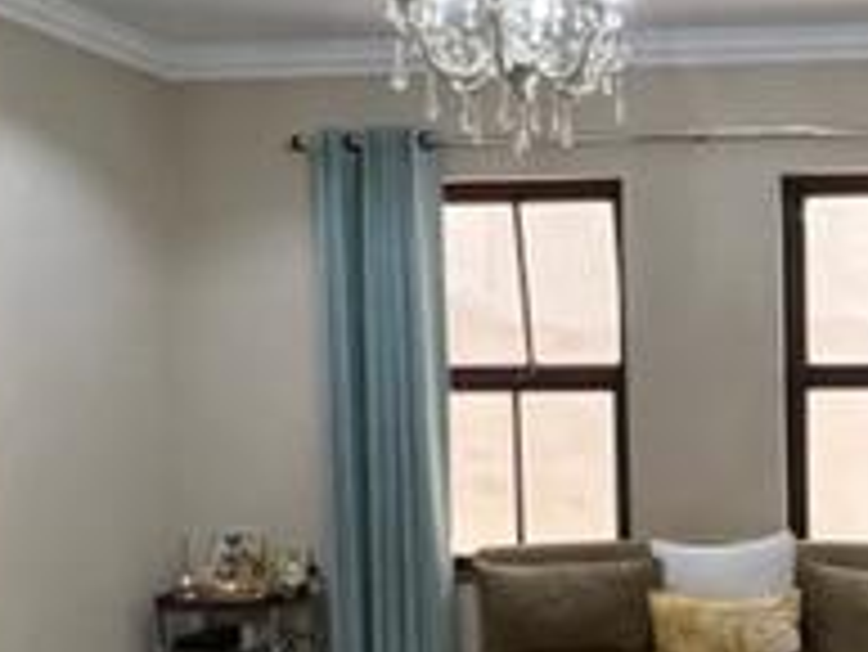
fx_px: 1079
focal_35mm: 43
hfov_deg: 38.8
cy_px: 454
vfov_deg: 33.2
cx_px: 868
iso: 250
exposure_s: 1/67
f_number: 1.8
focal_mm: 1.57
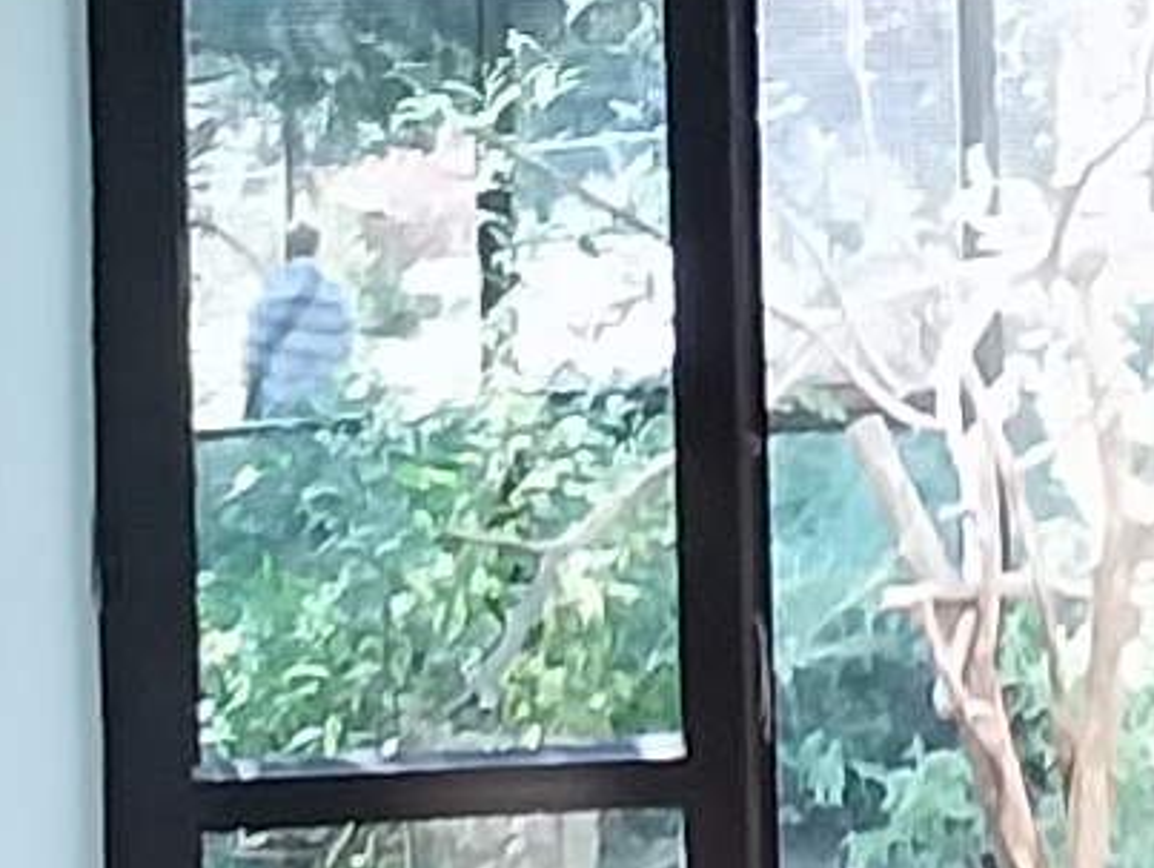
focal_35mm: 83
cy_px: 23
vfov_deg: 17.4
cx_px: 1094
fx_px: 2769
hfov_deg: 22.8
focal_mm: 1.13
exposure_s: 1/50.1
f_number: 2.2
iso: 160
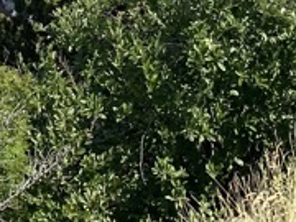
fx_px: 1266
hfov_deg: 13.2
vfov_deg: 8.6
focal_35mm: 148
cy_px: -405
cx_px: -5
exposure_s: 1/3846
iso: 32
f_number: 1.8
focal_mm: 4.25
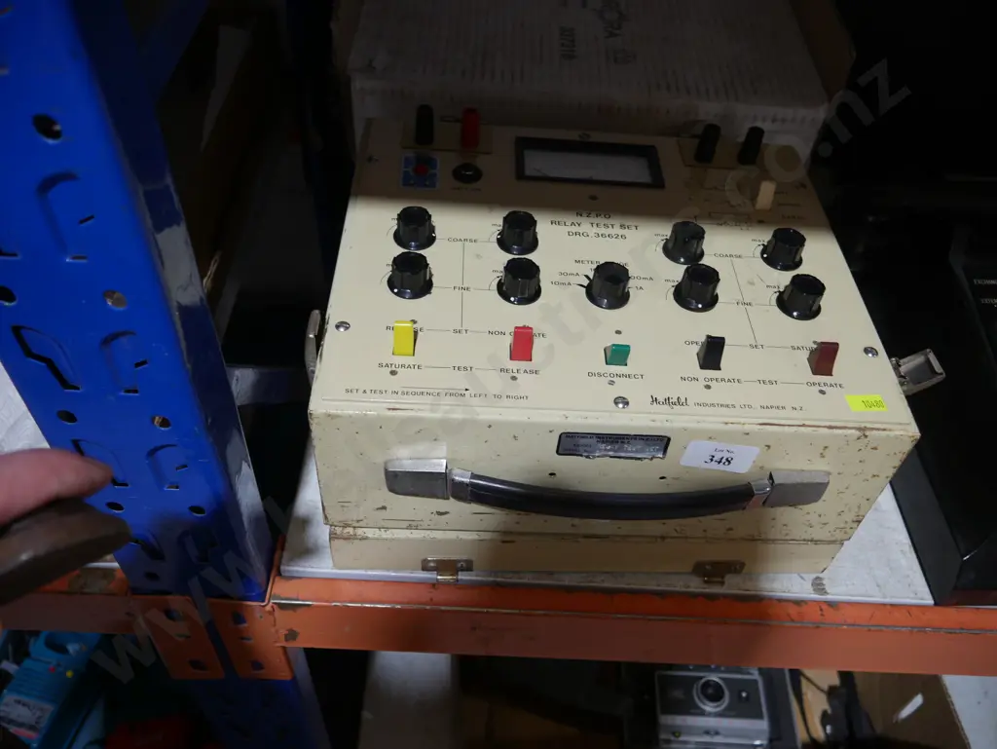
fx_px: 807
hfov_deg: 63.4
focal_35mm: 28
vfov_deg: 49.8
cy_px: 374
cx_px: 498
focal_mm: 14
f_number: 3.5
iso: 200
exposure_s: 1/60
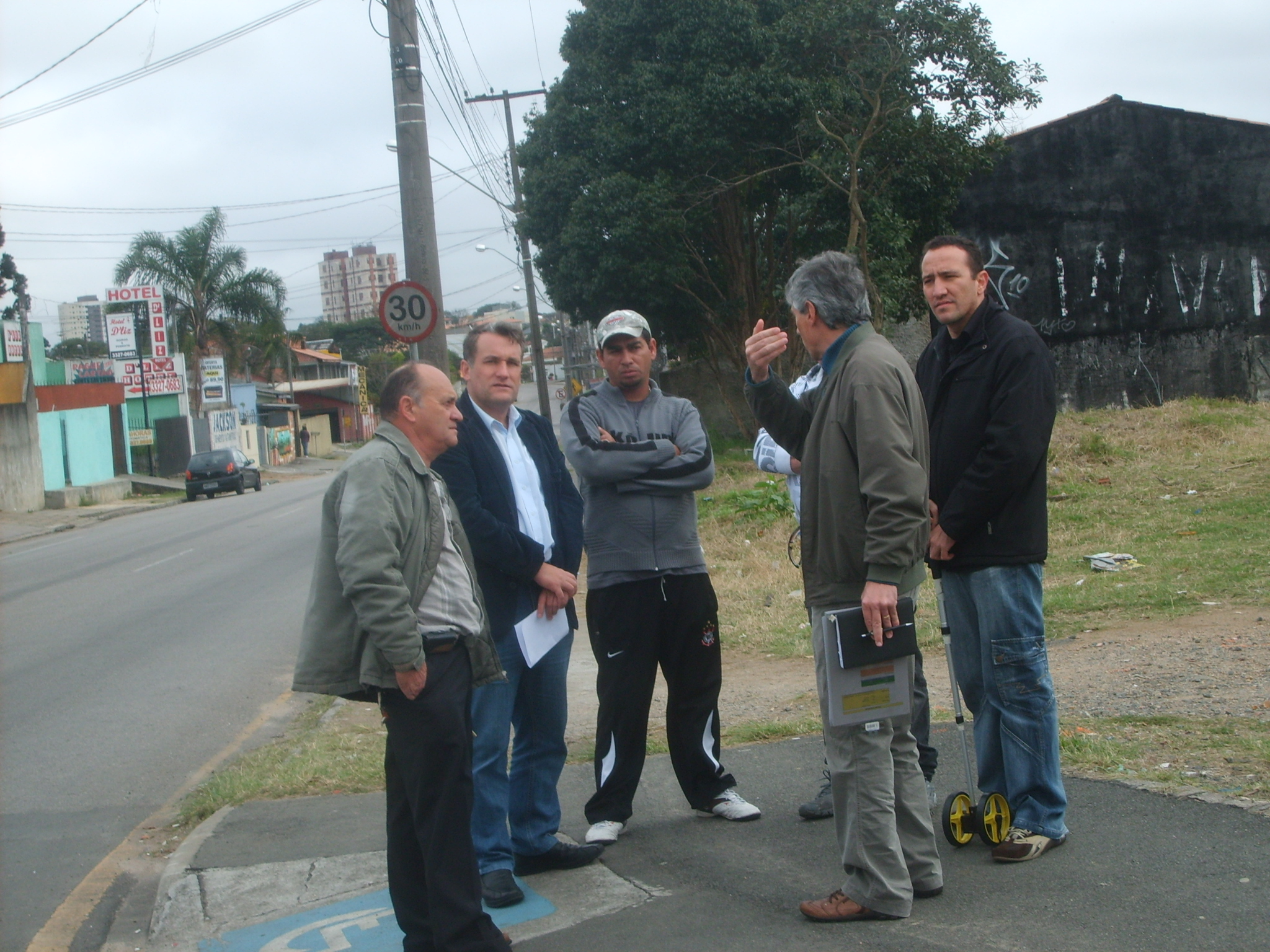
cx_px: 635
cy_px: 476
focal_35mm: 61
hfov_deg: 31.7
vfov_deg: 24.0
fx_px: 2238
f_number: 3.6
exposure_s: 1/250
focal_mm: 10.3
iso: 50
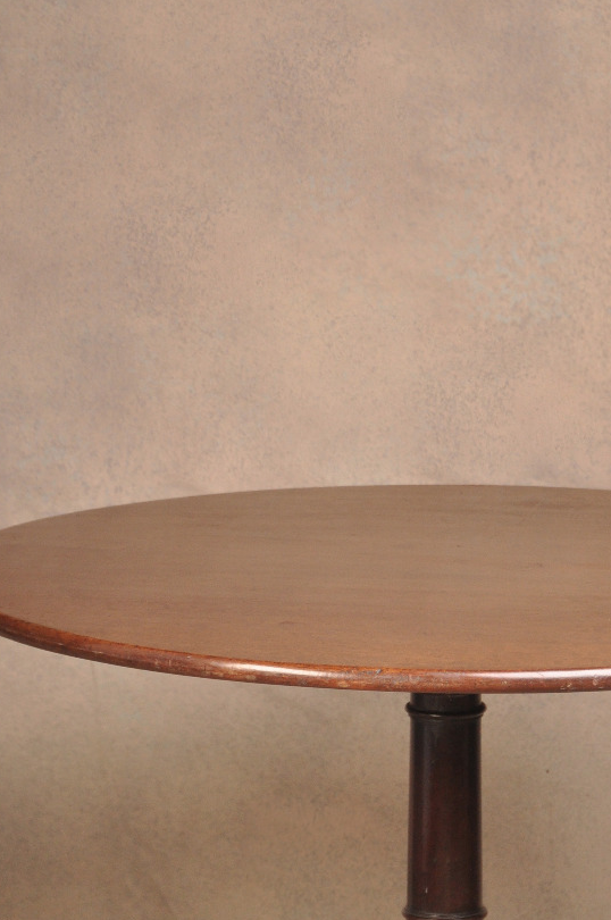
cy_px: 678
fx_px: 6049
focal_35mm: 237
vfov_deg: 8.7
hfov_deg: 5.8
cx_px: 432
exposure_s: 1/160
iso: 640
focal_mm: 80
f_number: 5.3
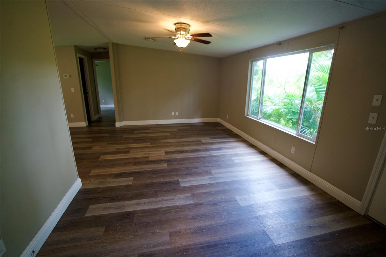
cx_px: 193
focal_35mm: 16
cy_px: 128
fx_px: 172
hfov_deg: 96.7
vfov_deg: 73.7
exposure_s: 1/160
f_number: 3.2
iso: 1600
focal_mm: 16
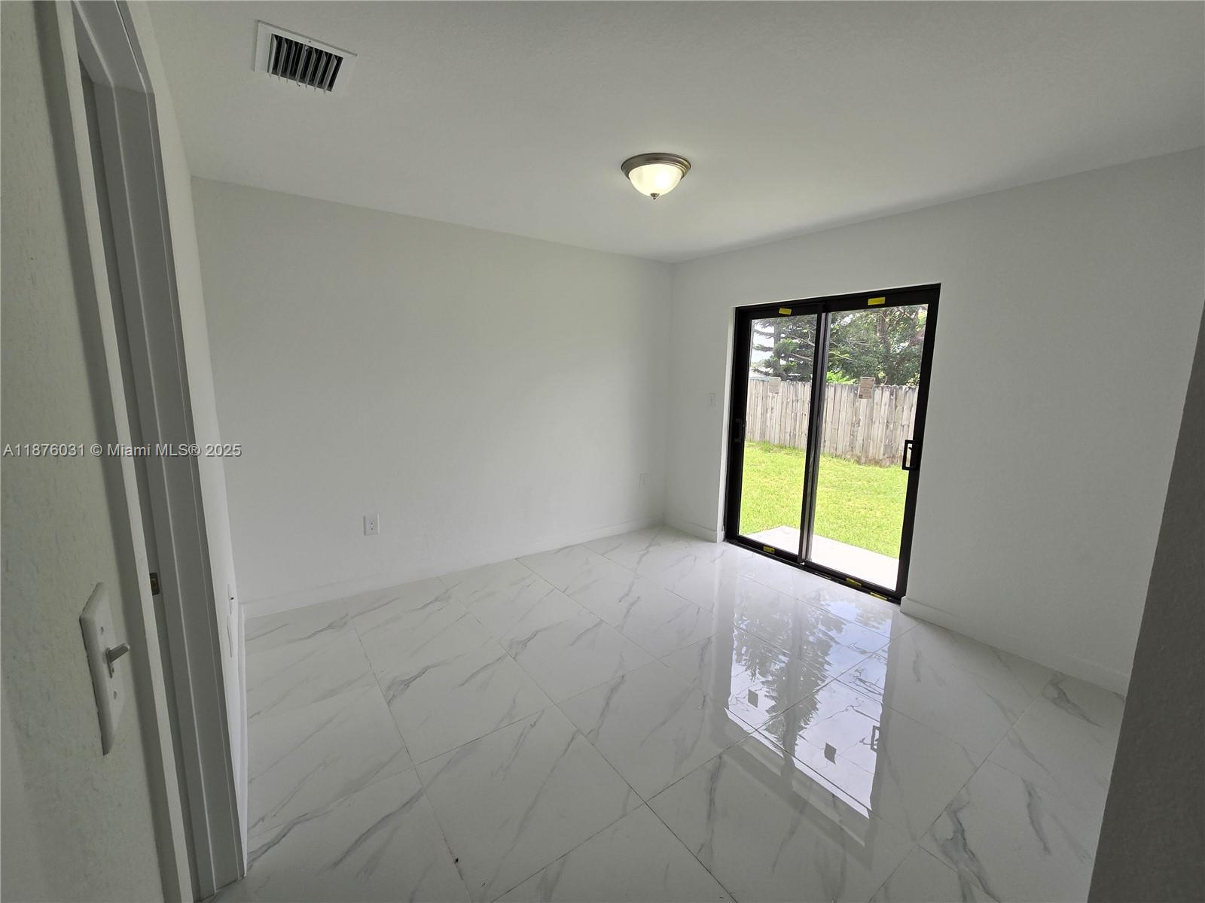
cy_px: 452
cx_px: 602
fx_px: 453
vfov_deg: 89.9
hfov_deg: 106.2
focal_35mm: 13
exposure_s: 1/184
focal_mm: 2.2
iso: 50
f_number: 2.2
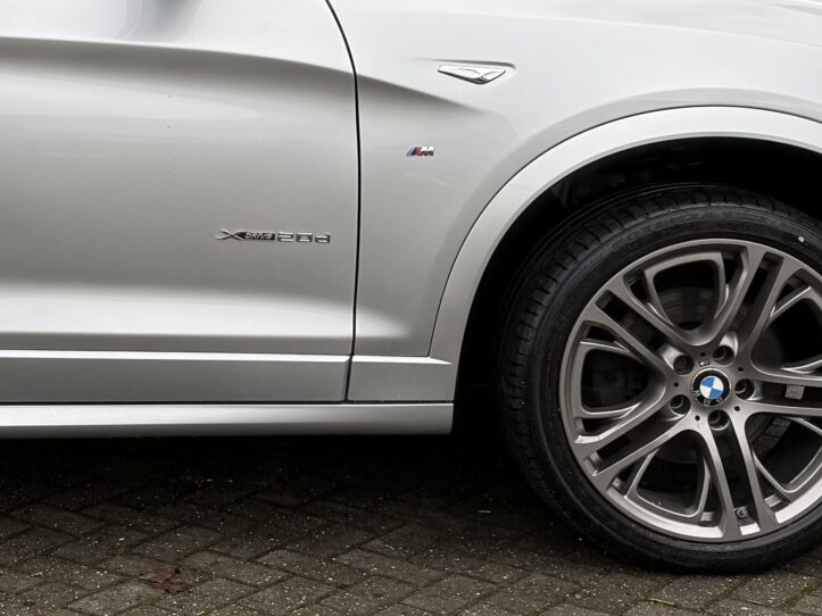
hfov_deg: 21.9
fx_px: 2018
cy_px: 35
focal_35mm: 85
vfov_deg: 17.1
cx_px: -55
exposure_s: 1/319
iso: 80
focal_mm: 6.76
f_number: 1.78
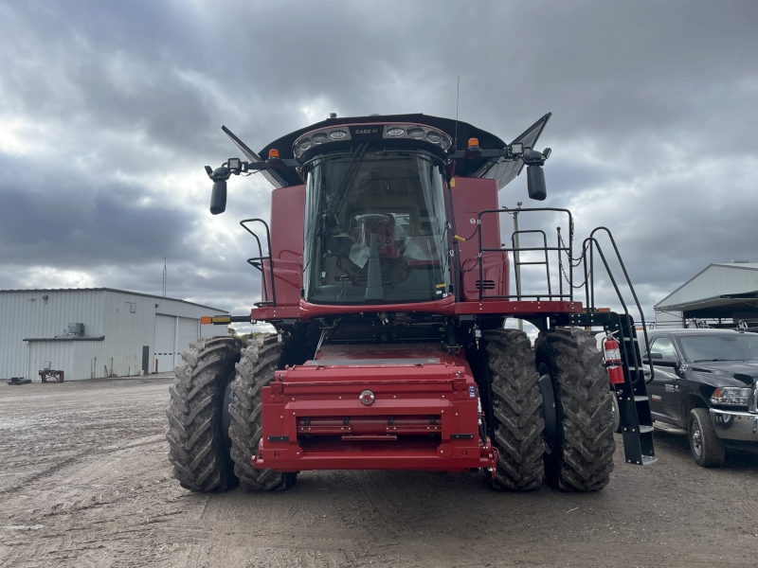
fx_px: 569
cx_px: 379
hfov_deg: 67.3
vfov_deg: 53.1
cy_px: 284
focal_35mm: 26
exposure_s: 1/3040
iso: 32
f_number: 1.6
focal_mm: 4.2
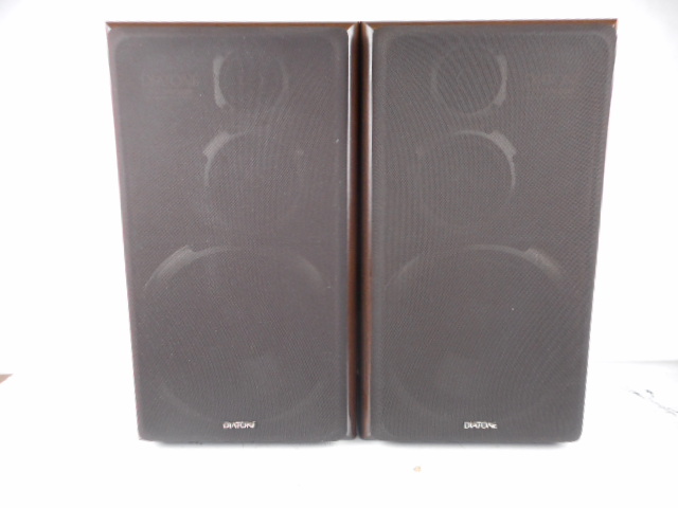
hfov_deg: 69.4
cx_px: 339
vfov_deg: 54.9
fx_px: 490
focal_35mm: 25
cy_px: 254
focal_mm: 4.5
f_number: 3.7
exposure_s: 1/30
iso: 220
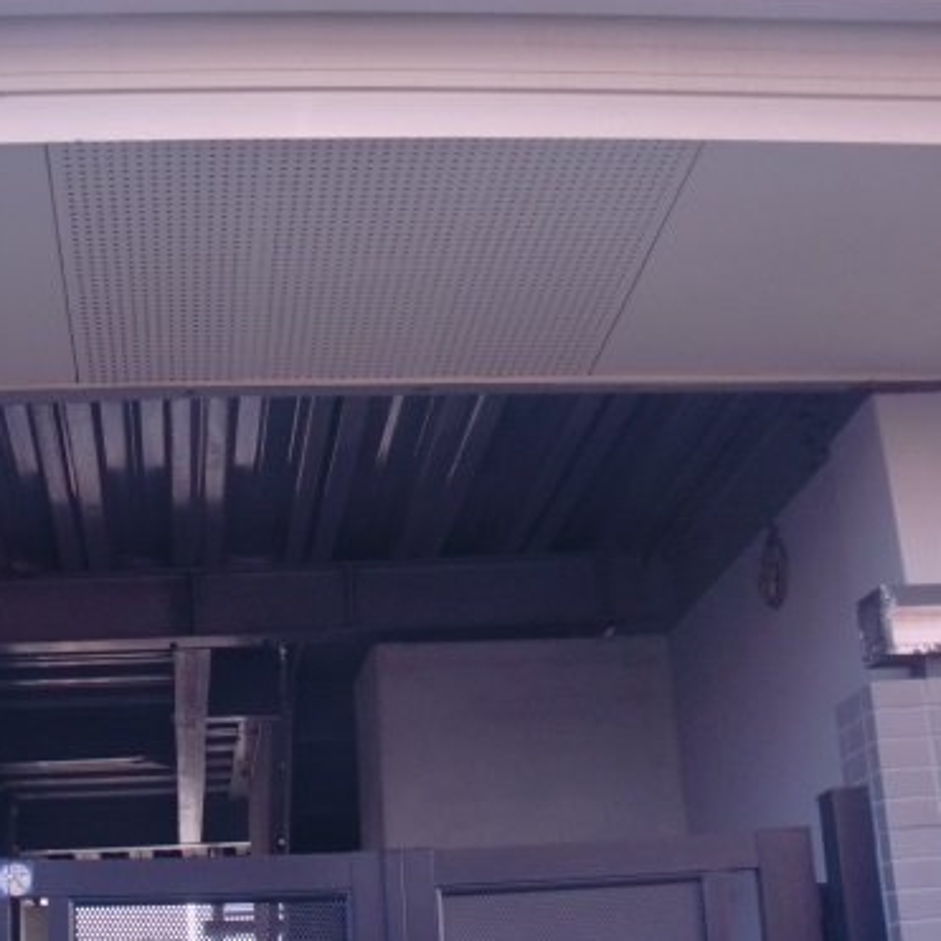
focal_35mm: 58
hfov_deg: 29.3
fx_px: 1784
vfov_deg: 29.6
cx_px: 312
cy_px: 477
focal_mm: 6.66
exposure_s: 1/60
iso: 125
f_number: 3.9
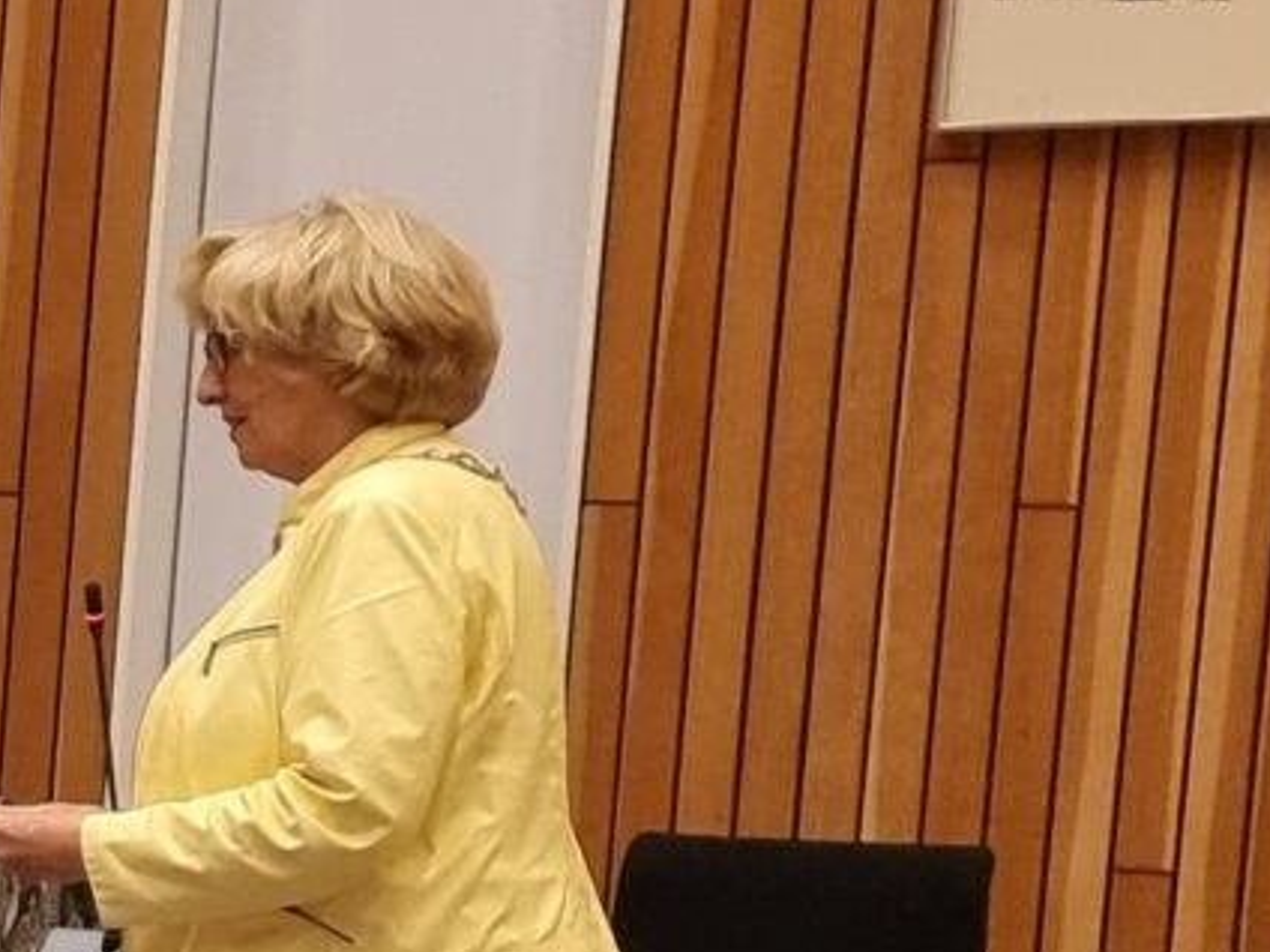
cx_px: -2052
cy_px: 973
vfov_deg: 10.1
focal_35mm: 145
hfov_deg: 10.9
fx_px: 5320
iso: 320
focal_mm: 6.7
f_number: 1.8
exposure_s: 1/100
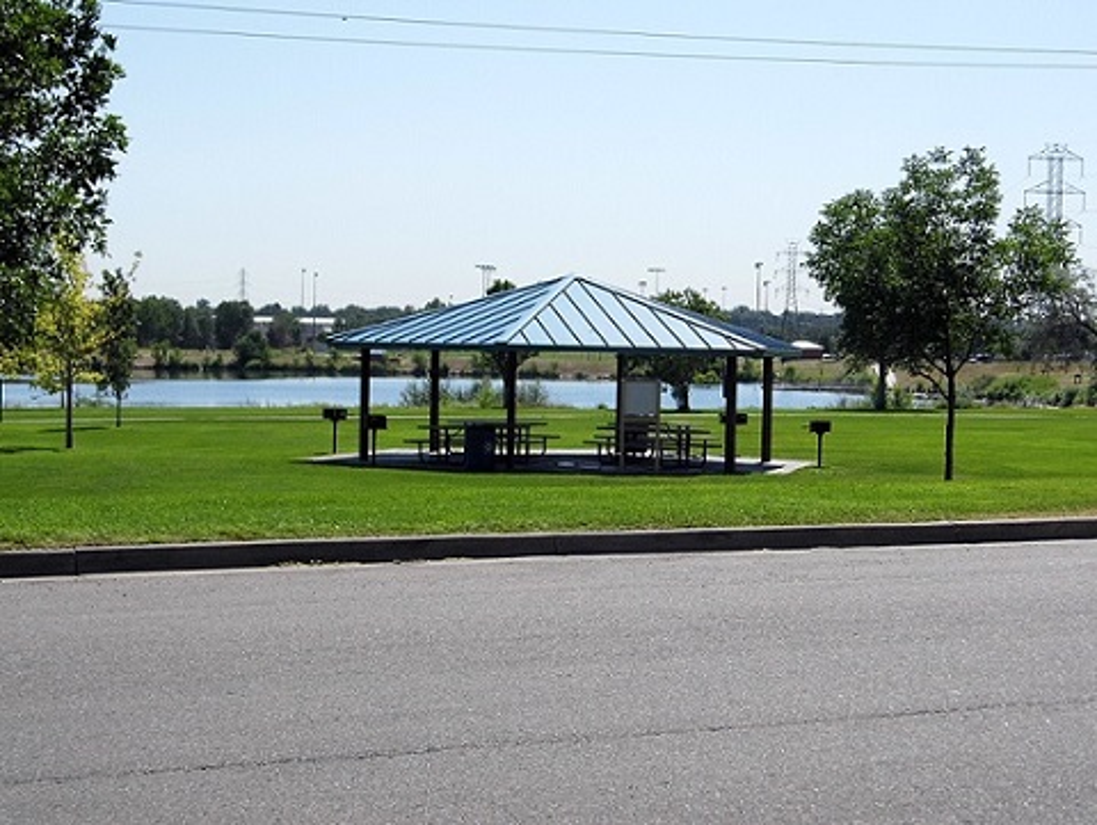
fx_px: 1840
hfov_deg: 33.2
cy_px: 412
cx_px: 548
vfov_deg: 25.3
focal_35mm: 58
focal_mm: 10.4
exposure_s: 1/160
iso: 100
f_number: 11.1
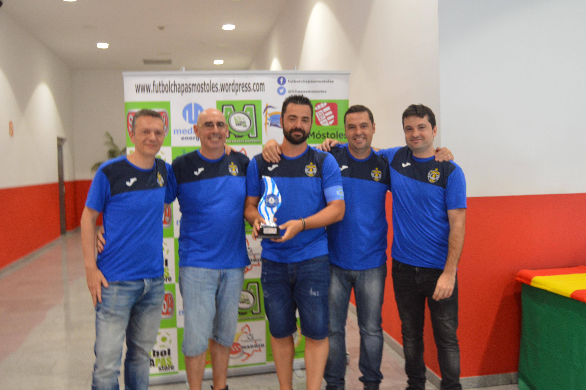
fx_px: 585
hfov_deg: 53.2
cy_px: 195
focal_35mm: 36
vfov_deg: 36.8
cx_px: 293
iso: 900
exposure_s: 1/60
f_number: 3.8
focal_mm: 24
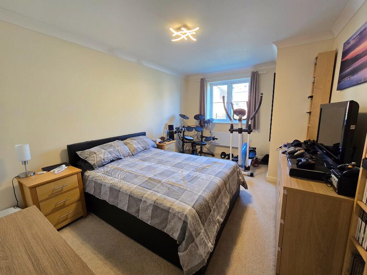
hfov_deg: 106.2
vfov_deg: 89.9
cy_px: 138
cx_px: 184
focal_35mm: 13
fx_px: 138
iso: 125
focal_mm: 2.2
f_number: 2.2
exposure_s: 1/50
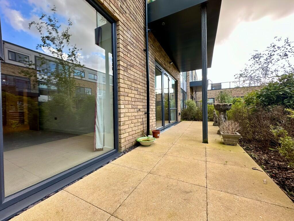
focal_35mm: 14
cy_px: 110
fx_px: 119
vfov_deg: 85.7
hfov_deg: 102.1
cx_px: 147
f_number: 2.2
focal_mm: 2.22
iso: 40
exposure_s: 1/99
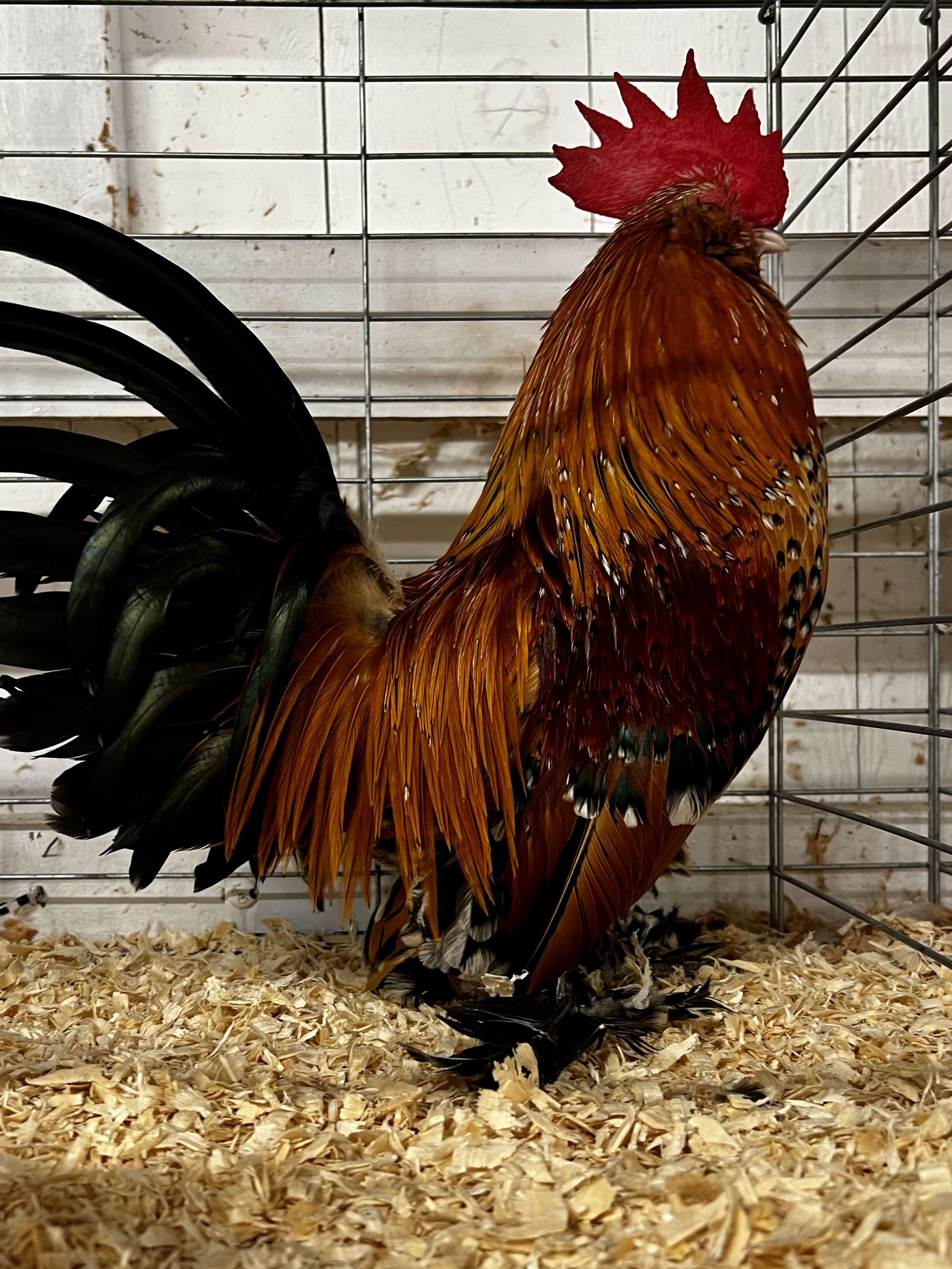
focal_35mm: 32
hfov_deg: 44.1
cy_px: 673
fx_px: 1173
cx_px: 432
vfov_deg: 56.8
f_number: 1.5
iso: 100
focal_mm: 5.7
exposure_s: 1/60
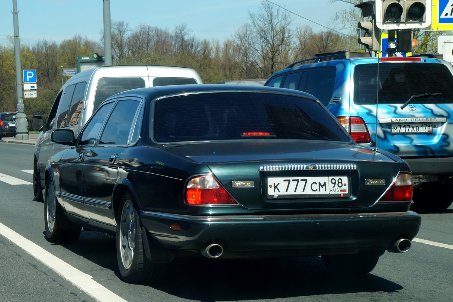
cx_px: 226
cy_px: 151
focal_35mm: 84
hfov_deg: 24.2
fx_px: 1057
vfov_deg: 16.3
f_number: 11
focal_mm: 56
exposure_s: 1/100
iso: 100
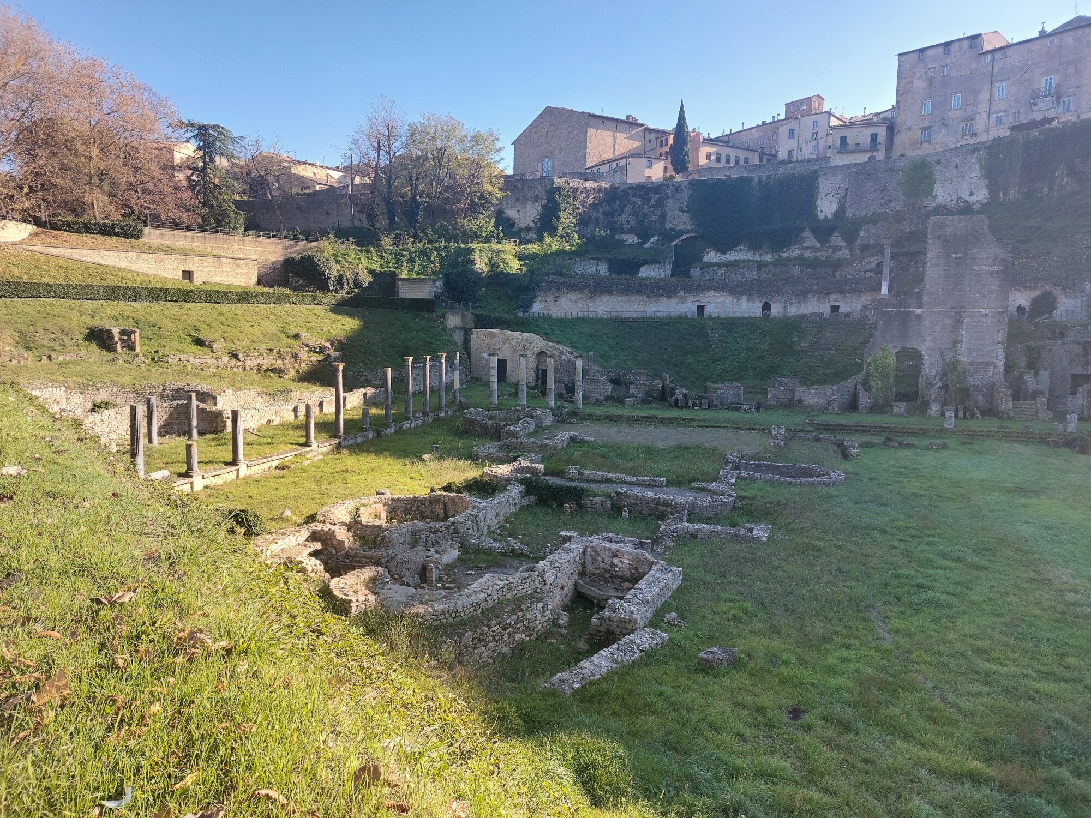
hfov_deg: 71.6
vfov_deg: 56.8
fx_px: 756
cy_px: 409
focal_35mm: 24
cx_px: 546
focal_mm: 5.23
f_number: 1.8
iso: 25
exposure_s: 1/226
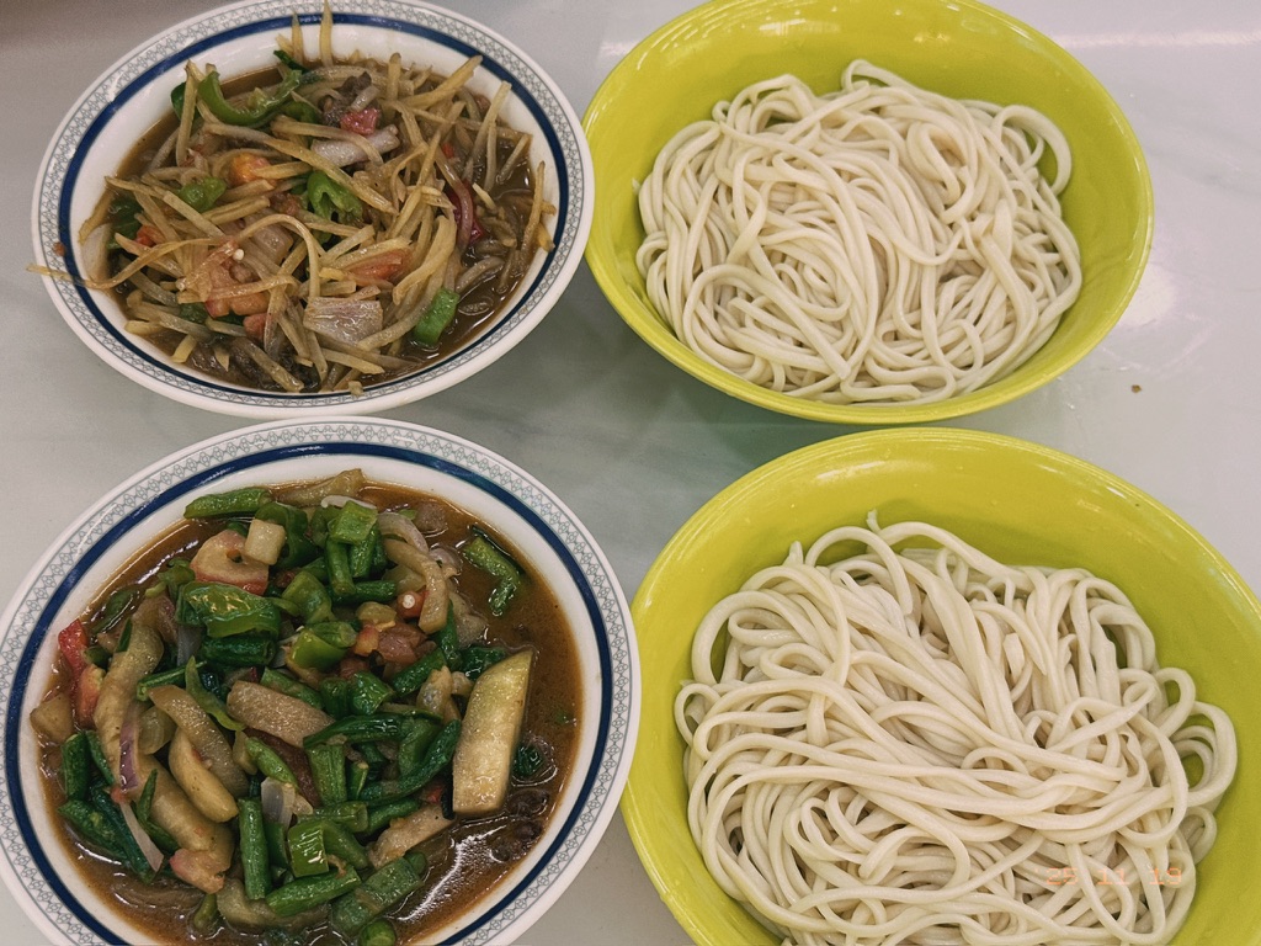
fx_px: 1749
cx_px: 630
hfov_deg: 39.7
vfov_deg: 30.3
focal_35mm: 48
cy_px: 473
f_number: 1.78
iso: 80
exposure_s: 1/100
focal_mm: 6.76
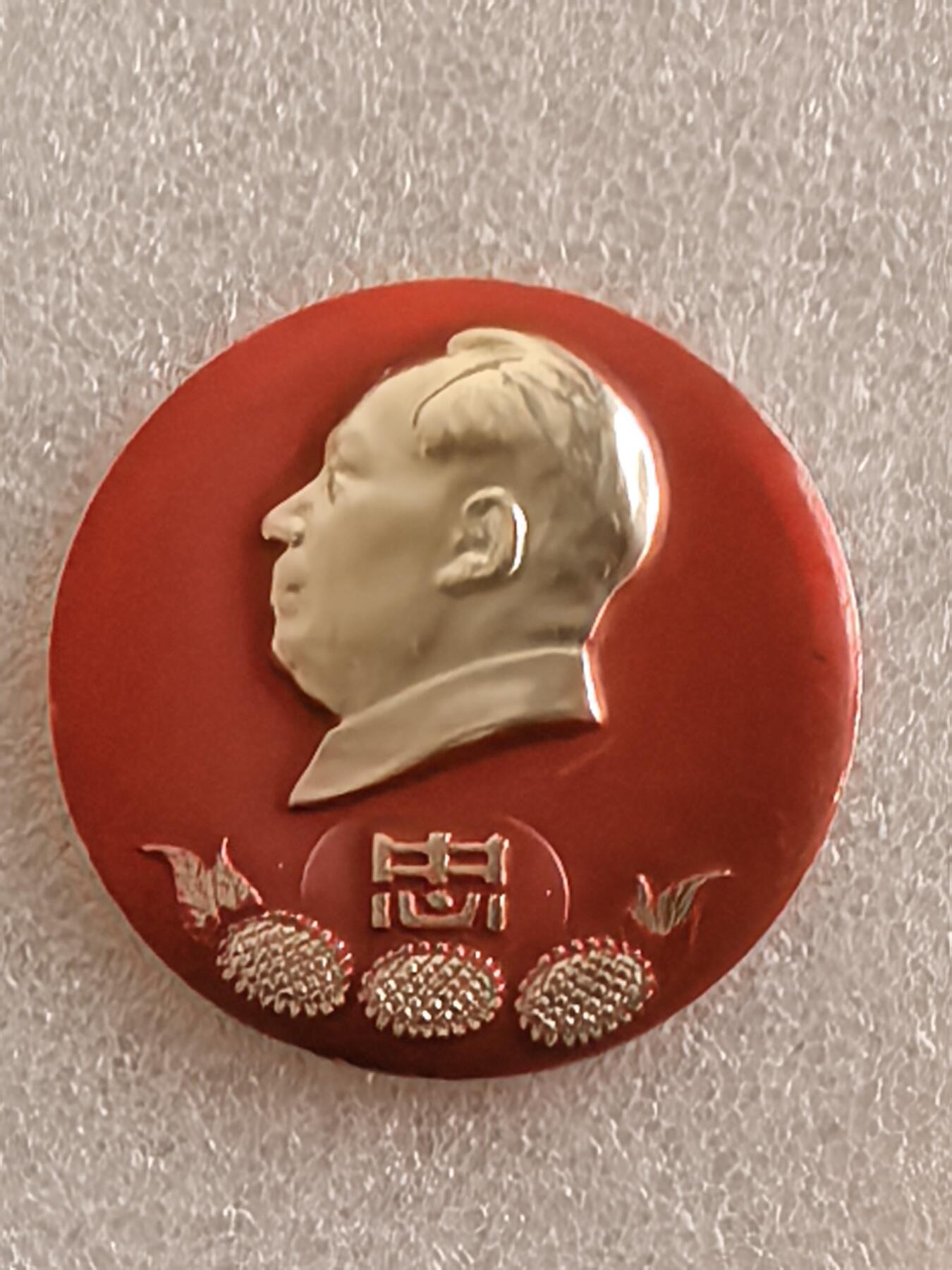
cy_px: 635
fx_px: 3227
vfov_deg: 22.3
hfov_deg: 16.8
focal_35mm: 88
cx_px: 476
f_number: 2.2
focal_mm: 1.95
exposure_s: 1/40
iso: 500
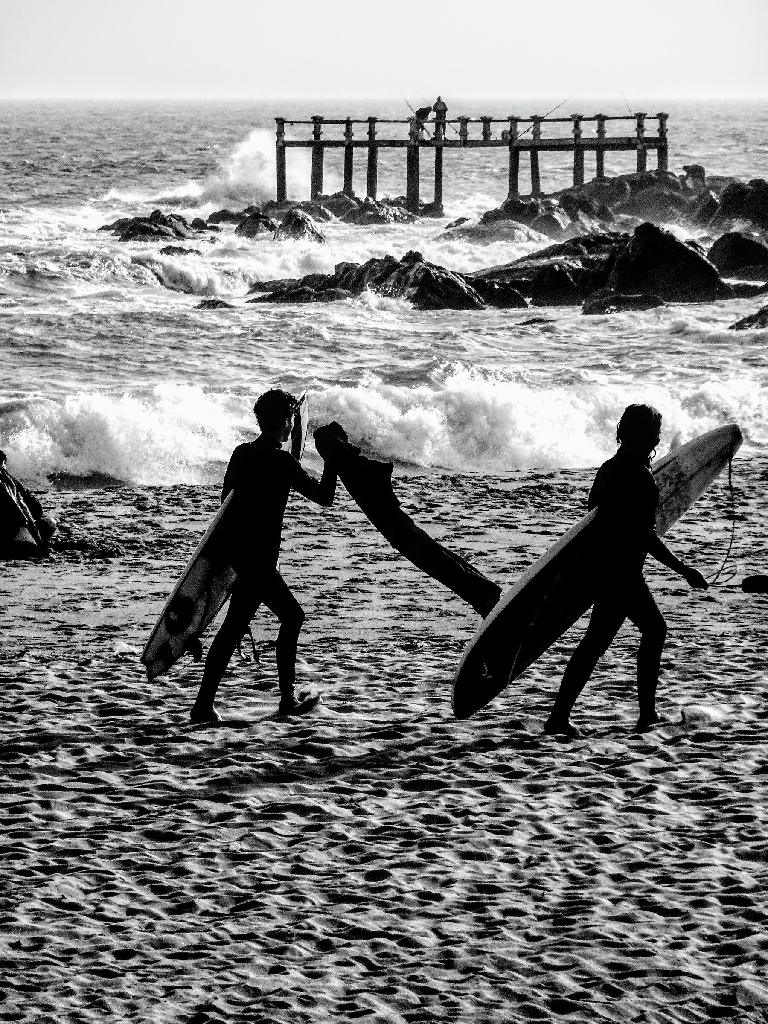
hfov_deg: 6.4
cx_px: 384
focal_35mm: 232
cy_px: 512
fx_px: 6863
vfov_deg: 8.5
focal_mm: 39.66
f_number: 6.3
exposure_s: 1/1600
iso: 200
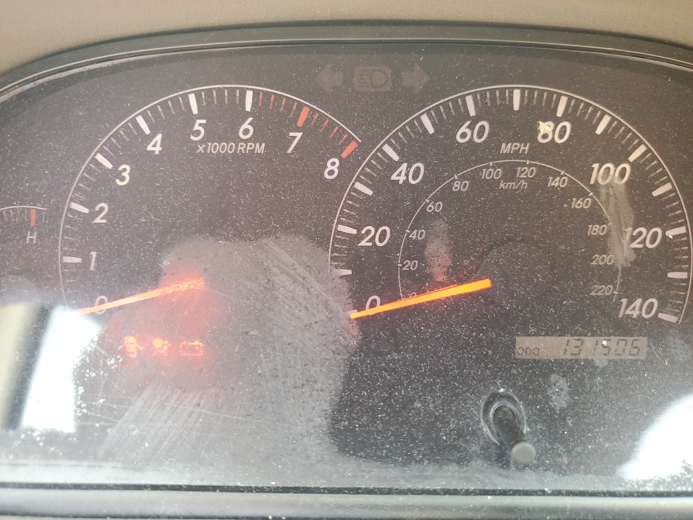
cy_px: 260
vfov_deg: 53.1
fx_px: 521
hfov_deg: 67.3
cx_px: 346
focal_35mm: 26
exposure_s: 1/60.2
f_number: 1.5
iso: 121
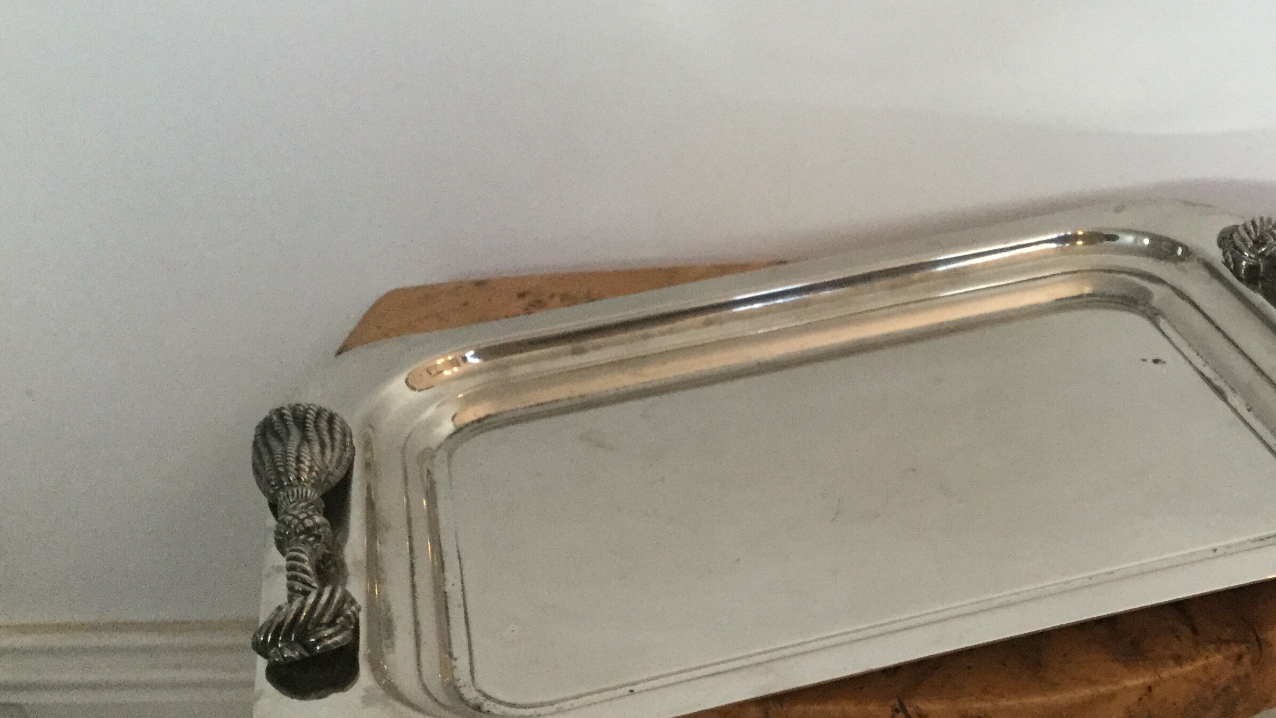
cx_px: 836
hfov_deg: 44.0
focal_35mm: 46
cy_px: 519
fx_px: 1556
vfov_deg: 25.7
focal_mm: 3.3
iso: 200
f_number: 2.4
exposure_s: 1/33
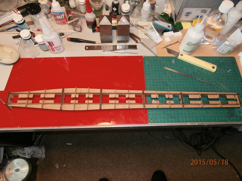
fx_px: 168
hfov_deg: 71.6
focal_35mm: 24
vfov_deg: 56.8
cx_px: 121
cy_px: 90
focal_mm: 4.2
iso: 200
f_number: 3
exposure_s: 1/30
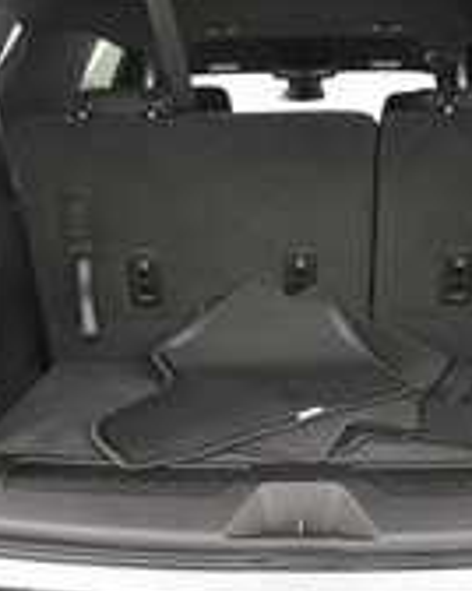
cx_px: 289
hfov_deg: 31.9
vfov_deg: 39.6
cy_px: 287
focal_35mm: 47
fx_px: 822
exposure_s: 1/125
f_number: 5
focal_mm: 14
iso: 2800
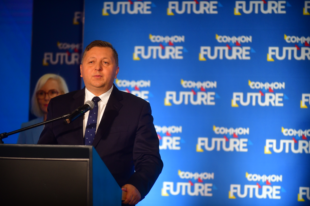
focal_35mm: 200
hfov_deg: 10.3
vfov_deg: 6.9
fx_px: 1722
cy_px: 103
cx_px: 155
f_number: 2.8
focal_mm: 200
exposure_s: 1/200
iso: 800
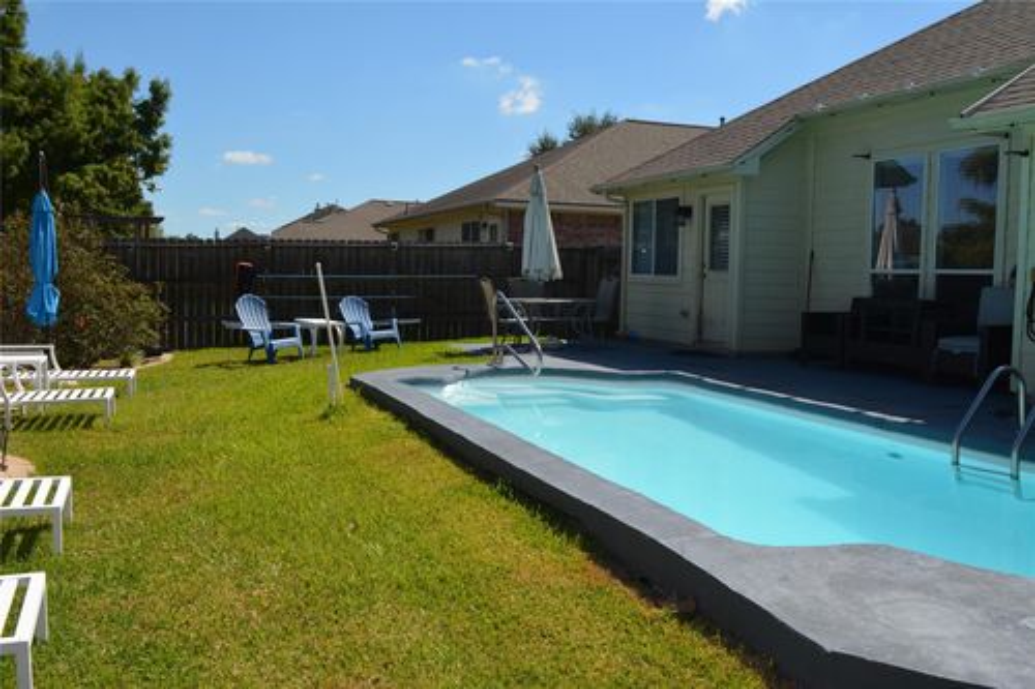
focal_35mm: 33
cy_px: 344
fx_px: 948
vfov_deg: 39.9
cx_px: 518
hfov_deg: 57.2
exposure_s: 1/200
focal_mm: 22
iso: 100
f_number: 10
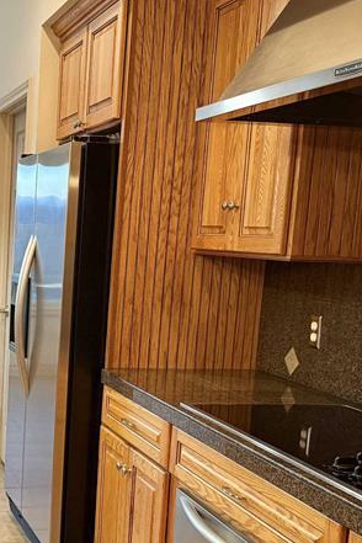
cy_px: 372
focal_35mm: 58
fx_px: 875
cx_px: -11
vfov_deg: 34.1
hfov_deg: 22.4
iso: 400
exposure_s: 1/60
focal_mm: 6.76
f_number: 1.78
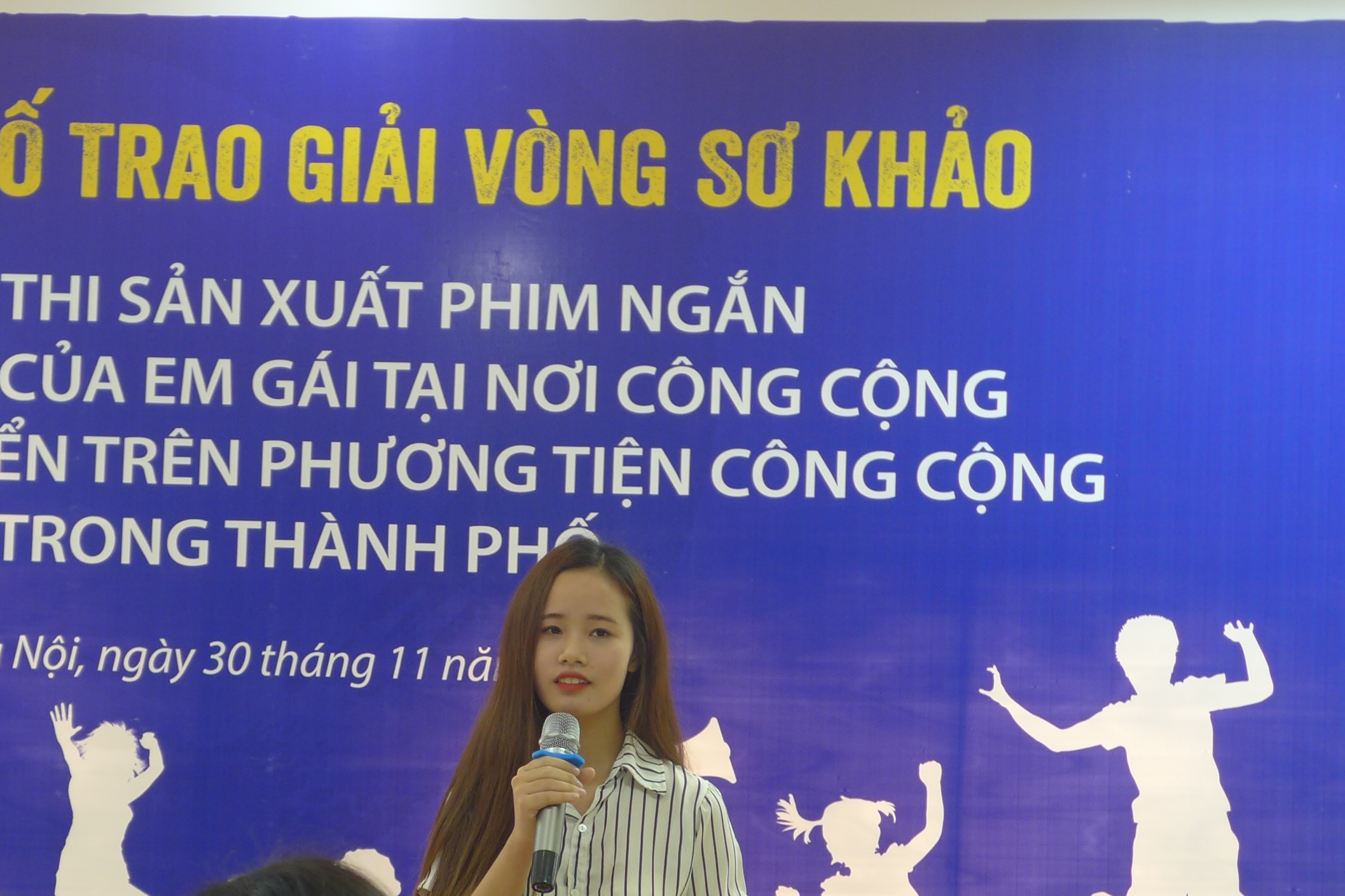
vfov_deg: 11.0
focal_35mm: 125
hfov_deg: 16.3
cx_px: 399
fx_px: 4670
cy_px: 604
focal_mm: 13.7
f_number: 2.1
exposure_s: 1/15
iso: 80
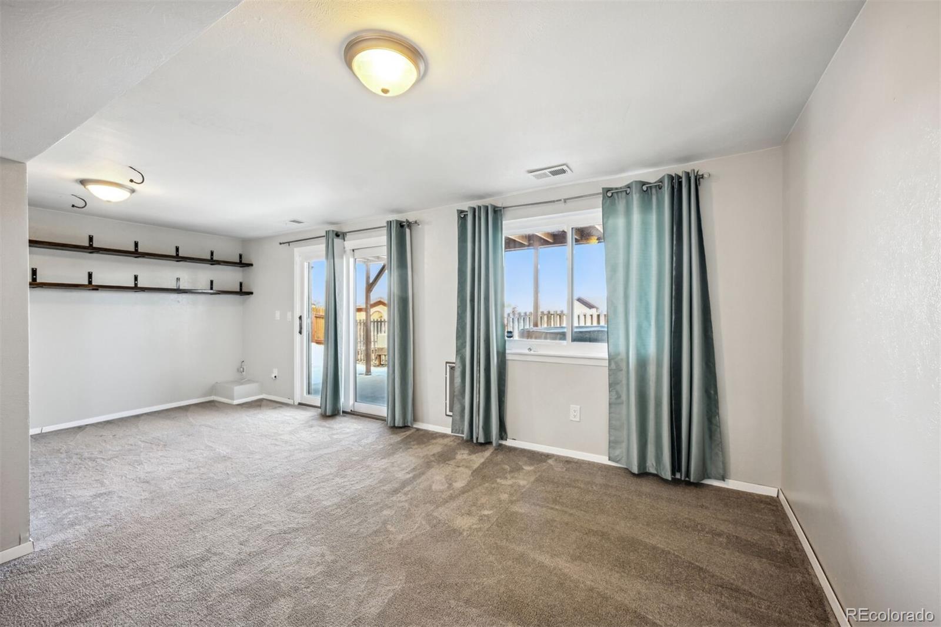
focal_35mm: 14
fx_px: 366
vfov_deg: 81.2
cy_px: 314
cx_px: 470
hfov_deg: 104.3
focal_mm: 14
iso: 400
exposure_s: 1/8
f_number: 9
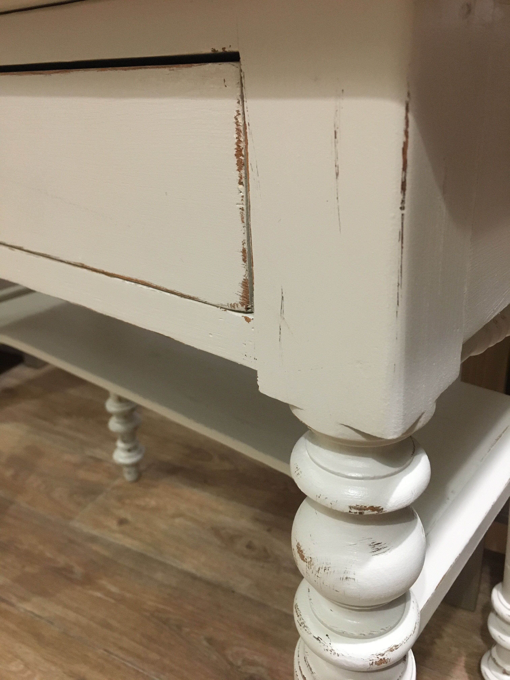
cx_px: 255
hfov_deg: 48.2
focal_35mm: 29
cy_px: 340
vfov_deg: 61.7
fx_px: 570
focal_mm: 4.15
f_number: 2.2
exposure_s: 1/17
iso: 250
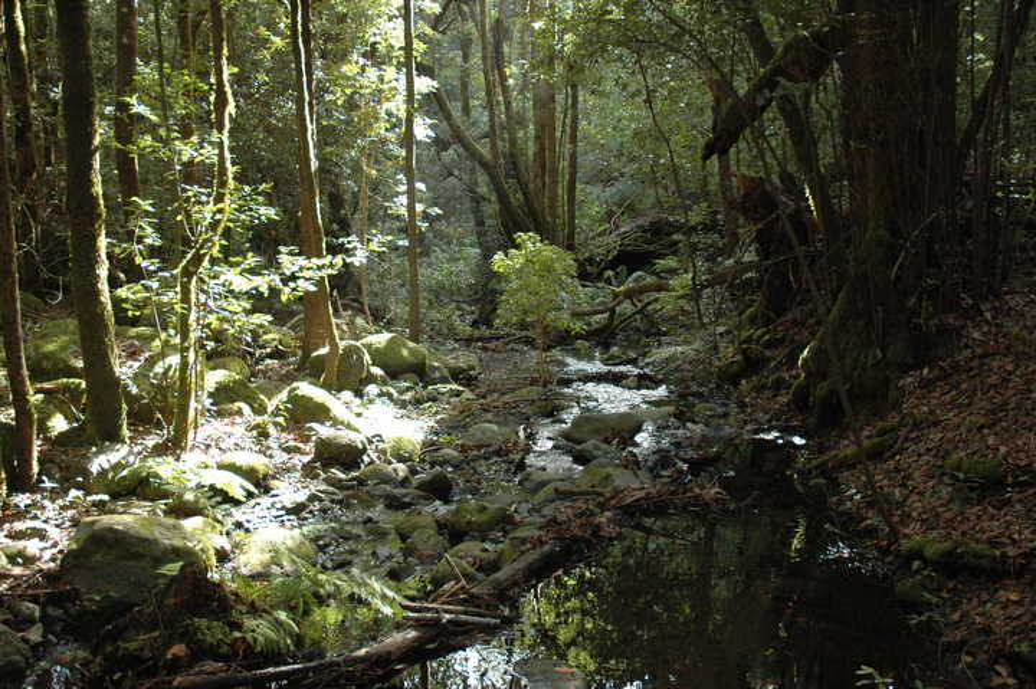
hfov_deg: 57.3
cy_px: 344
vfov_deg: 39.9
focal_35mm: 33
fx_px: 949
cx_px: 518
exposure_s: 1/60
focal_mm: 22
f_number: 4
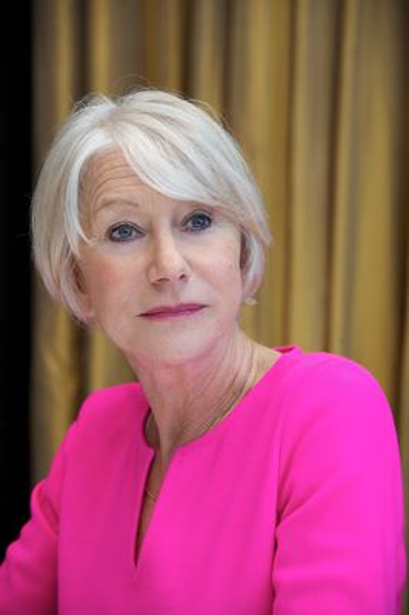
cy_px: 308
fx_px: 2475
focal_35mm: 145
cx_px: 204
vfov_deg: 14.2
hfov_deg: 9.4
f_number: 6.3
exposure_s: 1/60
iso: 500
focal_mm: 145
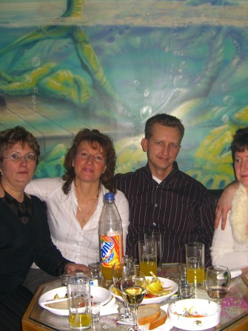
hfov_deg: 28.3
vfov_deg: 37.5
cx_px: 168
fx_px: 487
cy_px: 166
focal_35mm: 51
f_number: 2.8
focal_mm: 7.9
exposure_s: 1/60
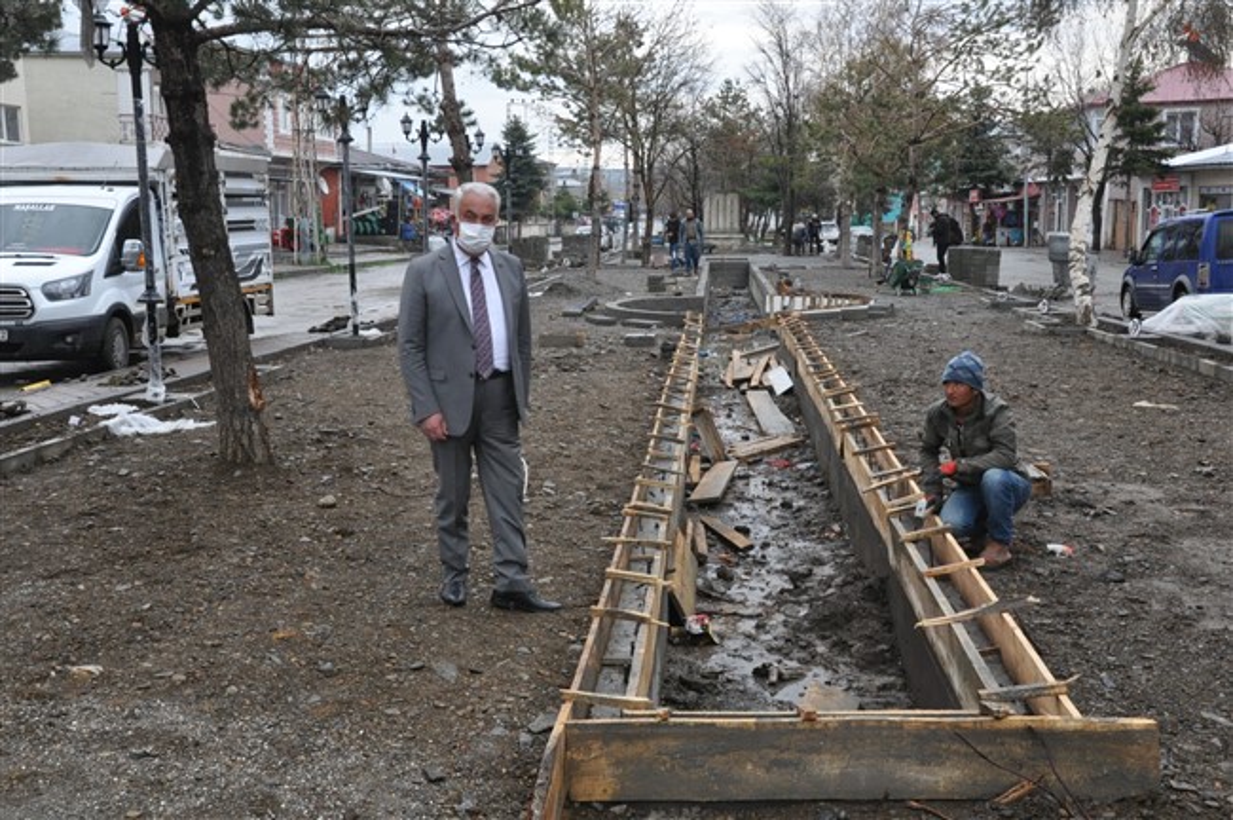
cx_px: 616
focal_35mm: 42
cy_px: 410
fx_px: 1437
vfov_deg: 31.8
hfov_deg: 46.4
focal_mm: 28
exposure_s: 1/125
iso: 1000
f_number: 11
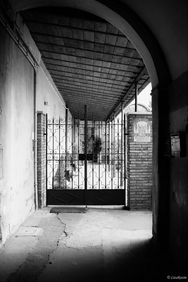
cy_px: 141
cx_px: 94
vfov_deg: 57.2
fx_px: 259
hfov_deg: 40.0
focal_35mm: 33
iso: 400
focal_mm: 22
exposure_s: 1/100
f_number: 5
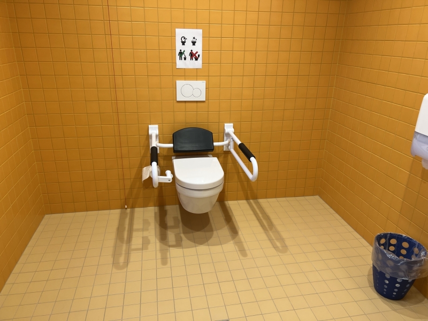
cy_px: 160
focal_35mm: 26
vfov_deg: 53.1
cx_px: 214
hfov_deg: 67.3
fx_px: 321
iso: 50
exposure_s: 1/104
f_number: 1.5
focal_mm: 5.7
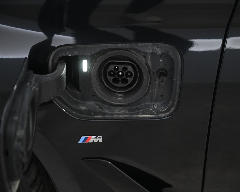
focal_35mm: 75
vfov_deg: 20.4
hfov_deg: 25.4
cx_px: 124
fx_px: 533
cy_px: 96
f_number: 4
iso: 2000
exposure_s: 1/30
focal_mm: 66
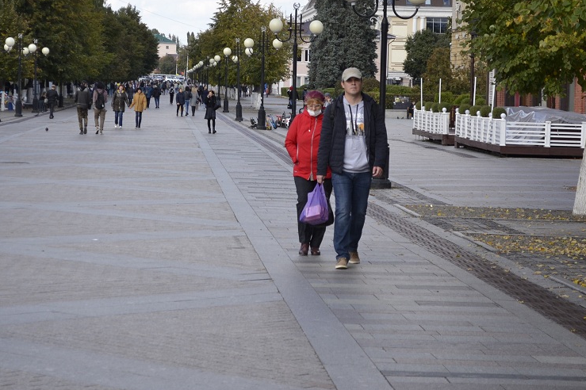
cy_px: 141
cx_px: 205
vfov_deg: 12.2
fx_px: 1817
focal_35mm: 112
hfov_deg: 18.3
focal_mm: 55
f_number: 5.6
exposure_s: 1/640
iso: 400
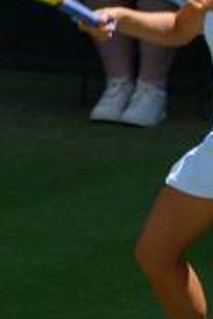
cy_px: 110
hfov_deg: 0.6
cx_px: 123
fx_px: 21085
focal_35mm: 2376
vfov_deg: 0.9
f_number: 5.6
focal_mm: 400
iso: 110
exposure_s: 1/400
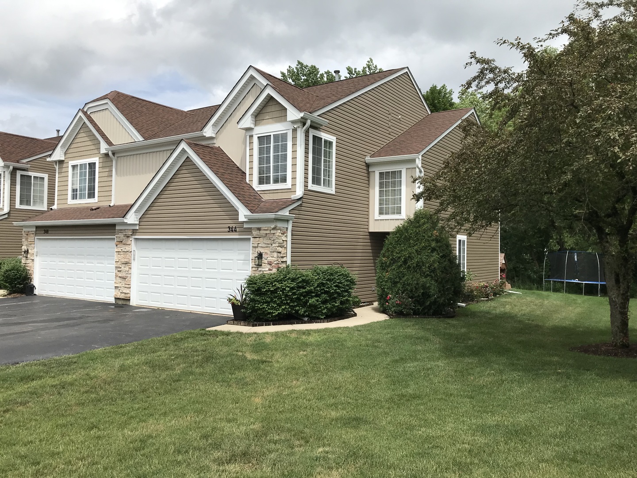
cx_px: 318
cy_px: 239
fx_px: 515
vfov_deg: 49.7
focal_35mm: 28
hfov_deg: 63.4
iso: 20
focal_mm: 3.99
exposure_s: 1/3300
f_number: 1.8
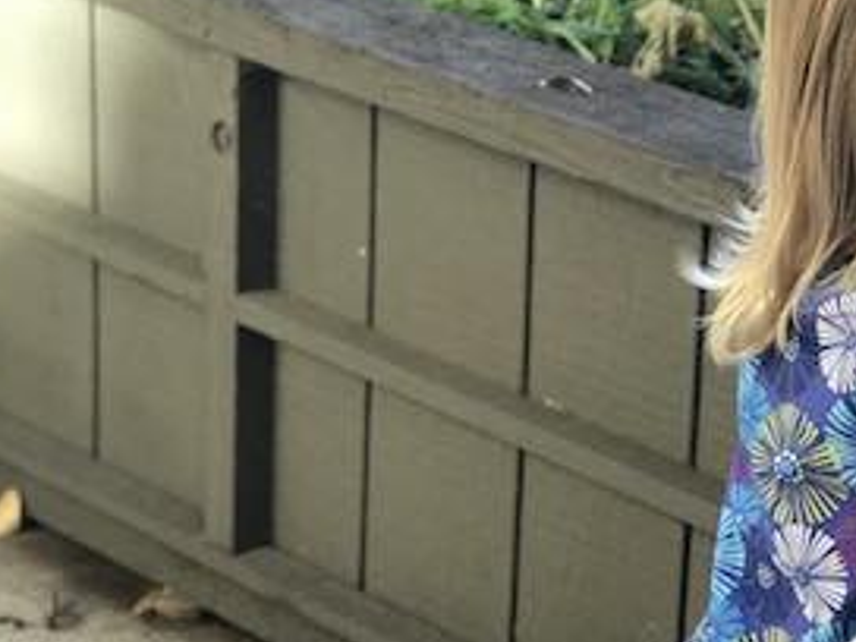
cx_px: 891
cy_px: 596
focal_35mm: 157
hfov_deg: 12.4
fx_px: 3882
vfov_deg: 9.4
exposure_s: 1/120
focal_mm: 6.6
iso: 125
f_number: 2.8
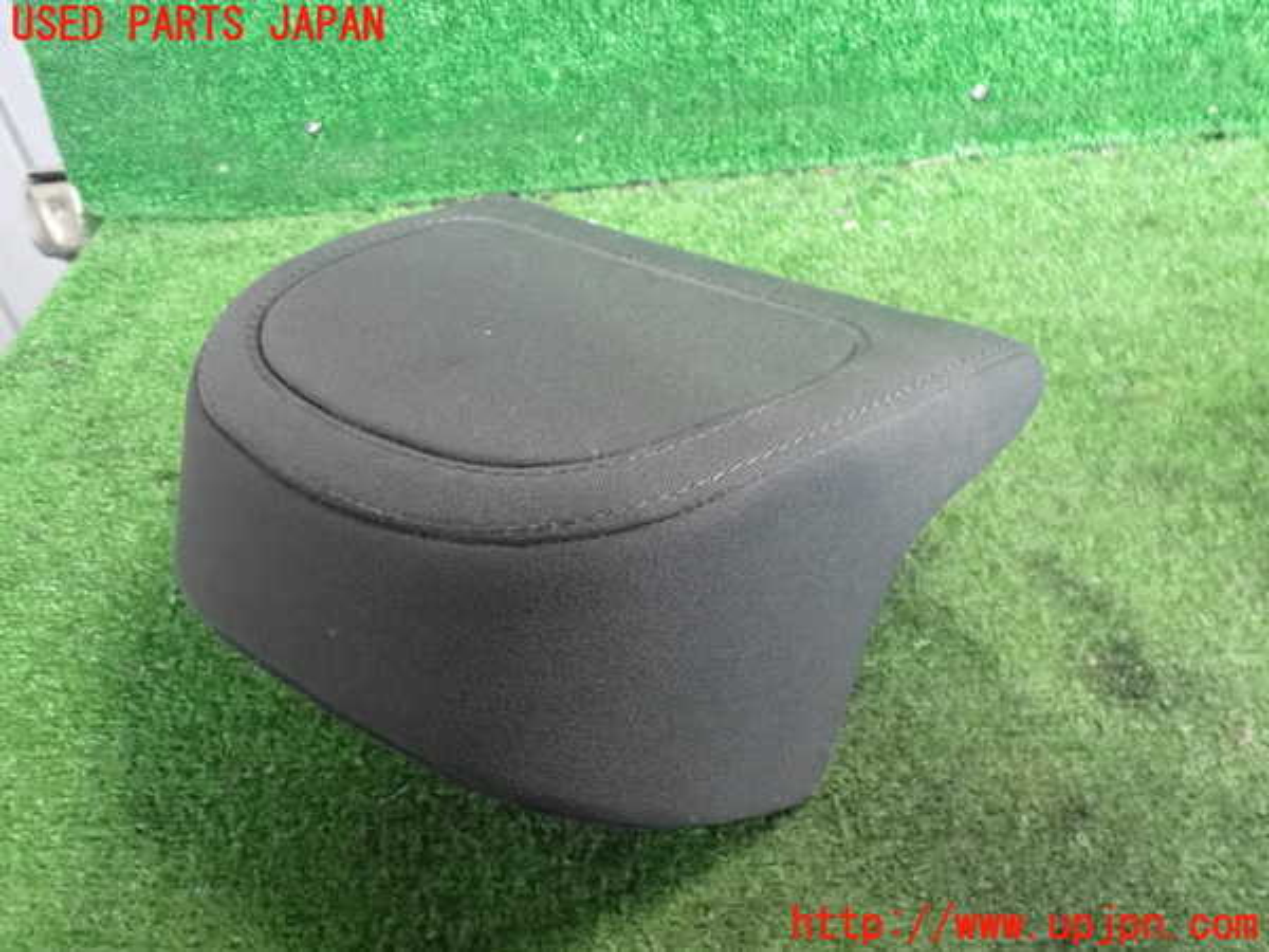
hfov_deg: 60.0
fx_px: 1100
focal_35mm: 30
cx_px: 634
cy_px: 476
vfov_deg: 46.8
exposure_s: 1/125
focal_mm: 5.4
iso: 2500
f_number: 2.3
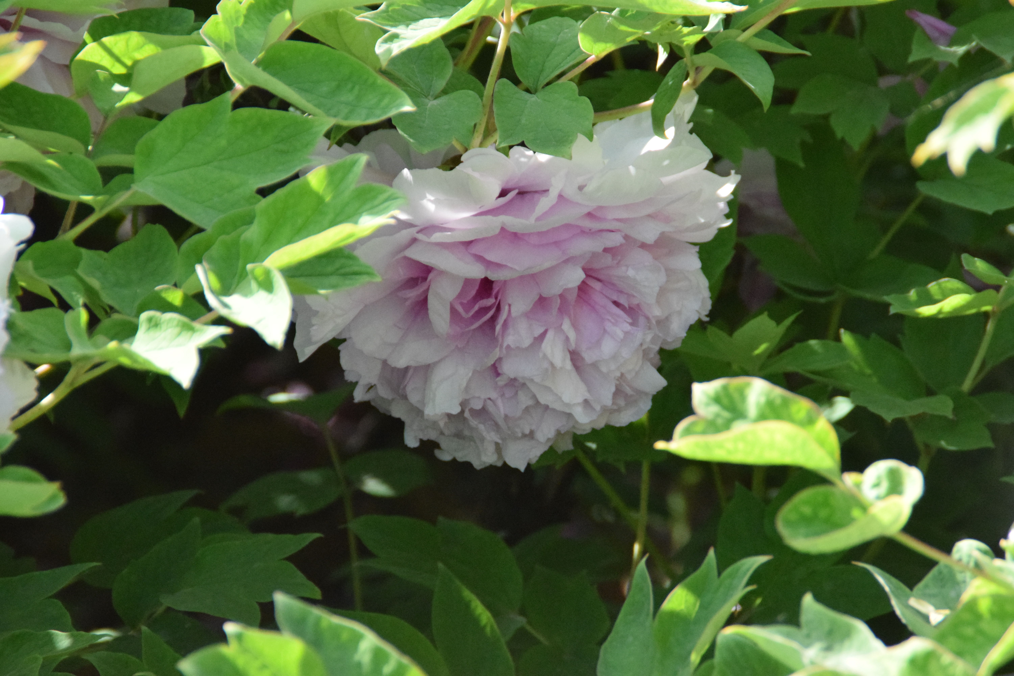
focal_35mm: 300
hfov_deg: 6.9
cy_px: 338
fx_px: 8449
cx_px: 507
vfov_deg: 4.6
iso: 5600
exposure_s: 1/2500
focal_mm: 200
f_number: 10
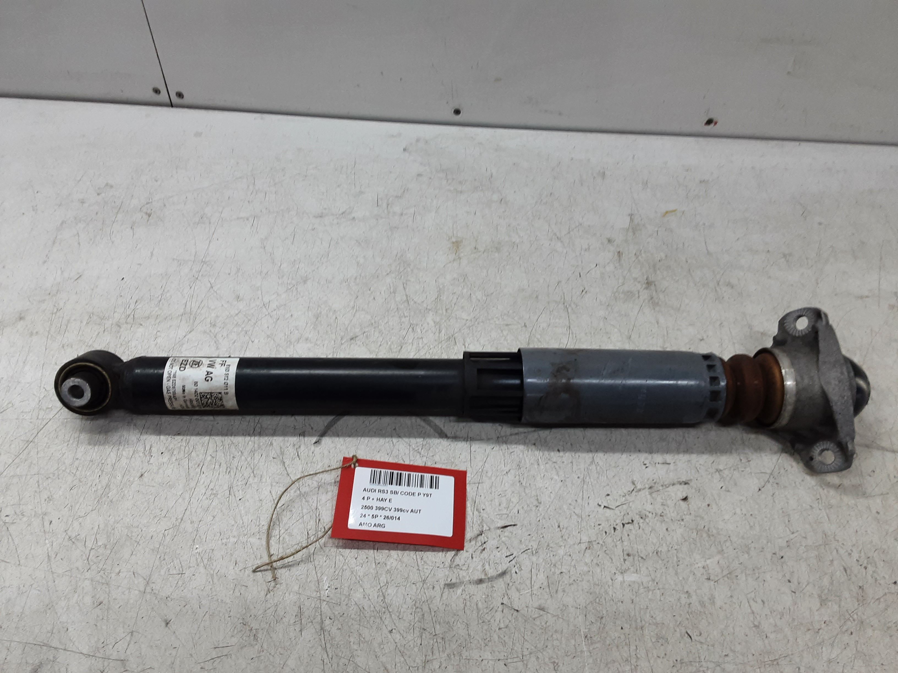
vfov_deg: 51.4
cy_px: 336
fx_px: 700
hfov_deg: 65.3
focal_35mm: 27
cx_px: 449
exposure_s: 1/50
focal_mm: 2.91
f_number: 1.9
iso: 64
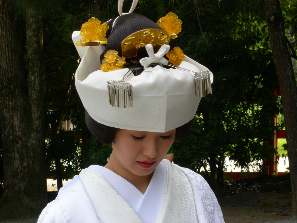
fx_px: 1081
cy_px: 112
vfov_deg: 11.8
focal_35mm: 126
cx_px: 148
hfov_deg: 15.6
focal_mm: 26.3
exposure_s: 1/95.2
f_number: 6.5
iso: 64
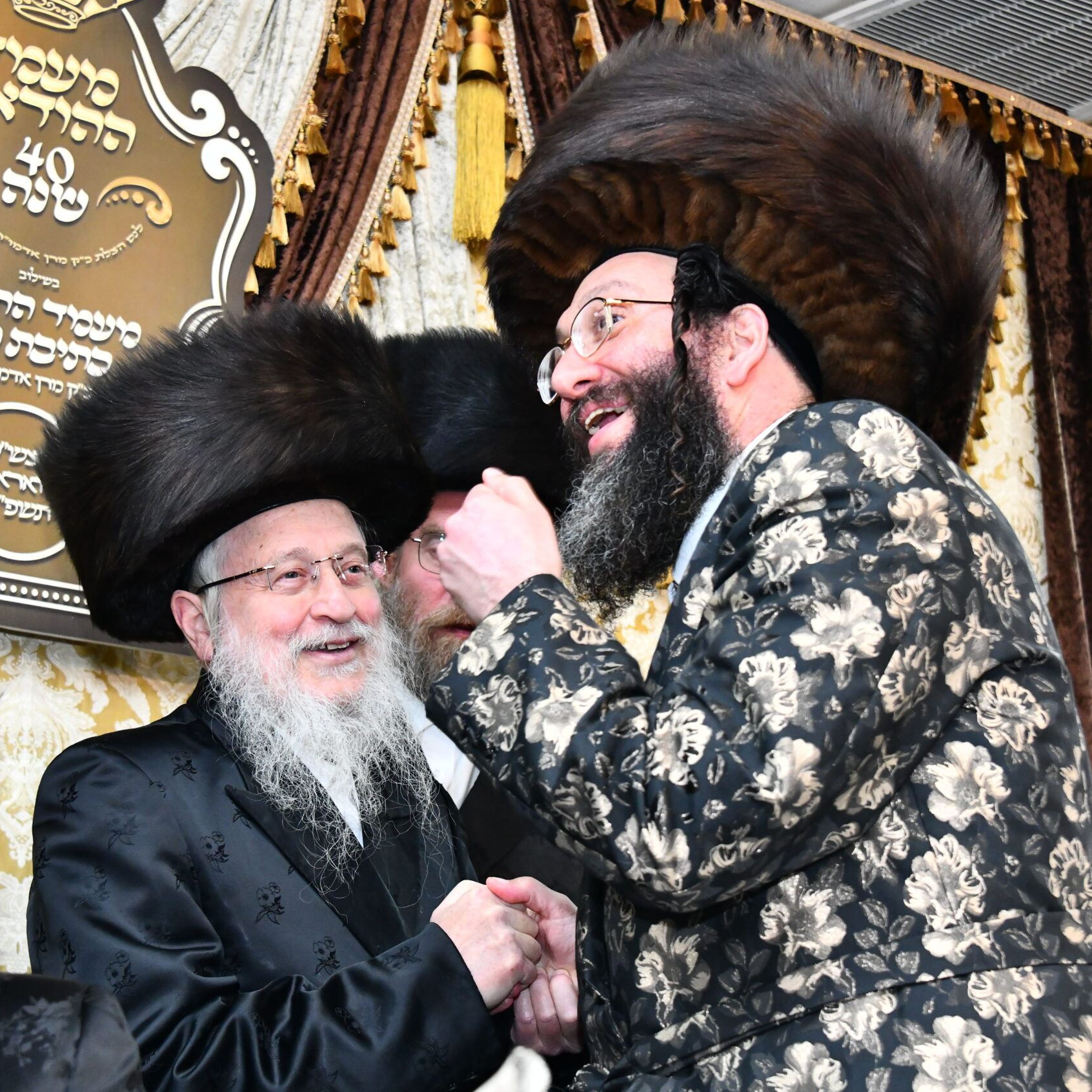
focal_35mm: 72
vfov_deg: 24.0
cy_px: 543
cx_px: 542
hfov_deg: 24.0
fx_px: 2570
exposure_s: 1/125
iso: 2500
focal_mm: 56
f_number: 5.6
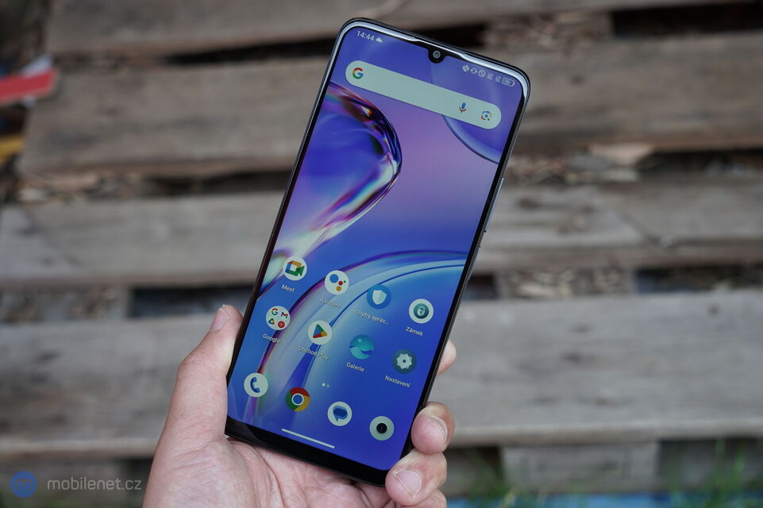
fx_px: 1102
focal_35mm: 52
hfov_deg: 38.2
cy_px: 254
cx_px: 382
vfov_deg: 26.0
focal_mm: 52
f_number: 7.1
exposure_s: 1/160
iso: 640
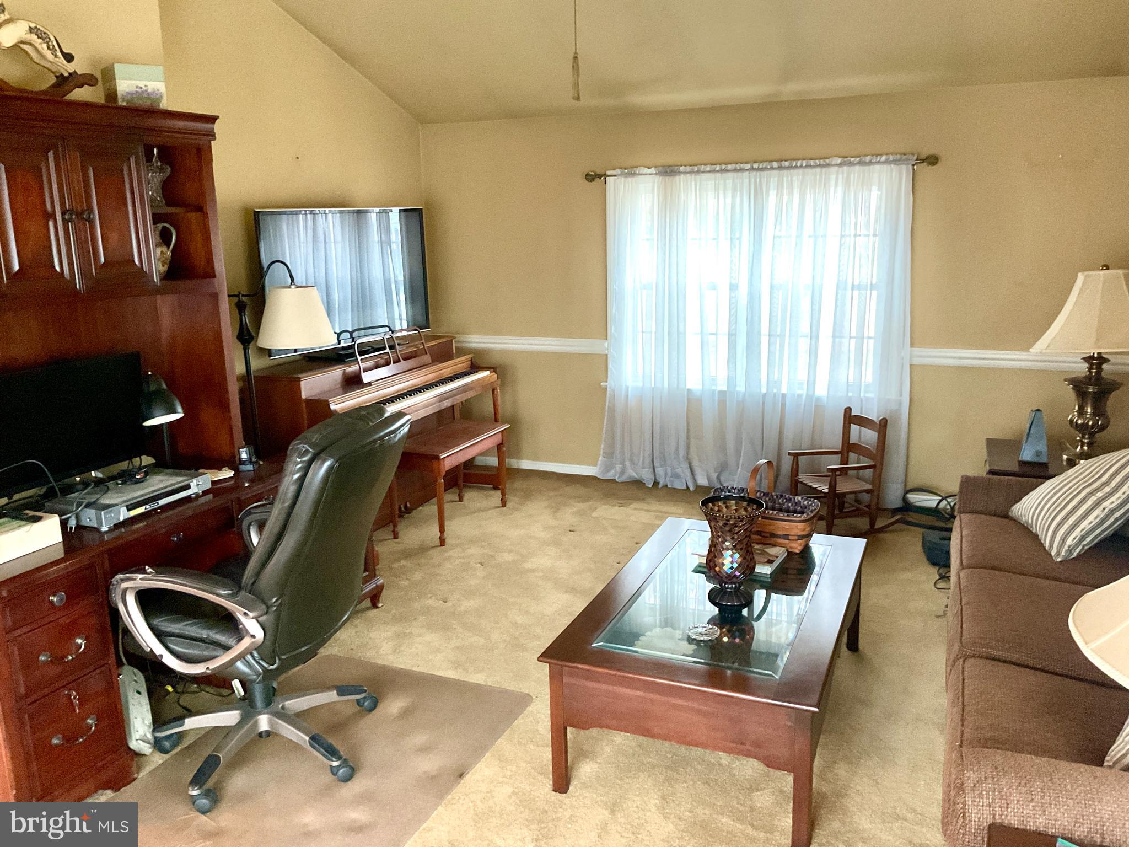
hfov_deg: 61.7
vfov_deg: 48.2
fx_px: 946
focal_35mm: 29
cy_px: 424
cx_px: 564
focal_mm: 3
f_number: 1.8
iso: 400
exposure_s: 1/30
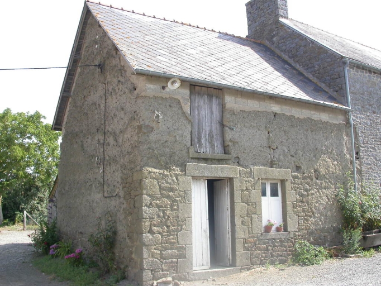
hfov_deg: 49.0
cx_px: 190
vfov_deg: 37.7
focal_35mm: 38
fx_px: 418
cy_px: 143
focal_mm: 7.85
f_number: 5.3
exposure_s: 1/176
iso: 100
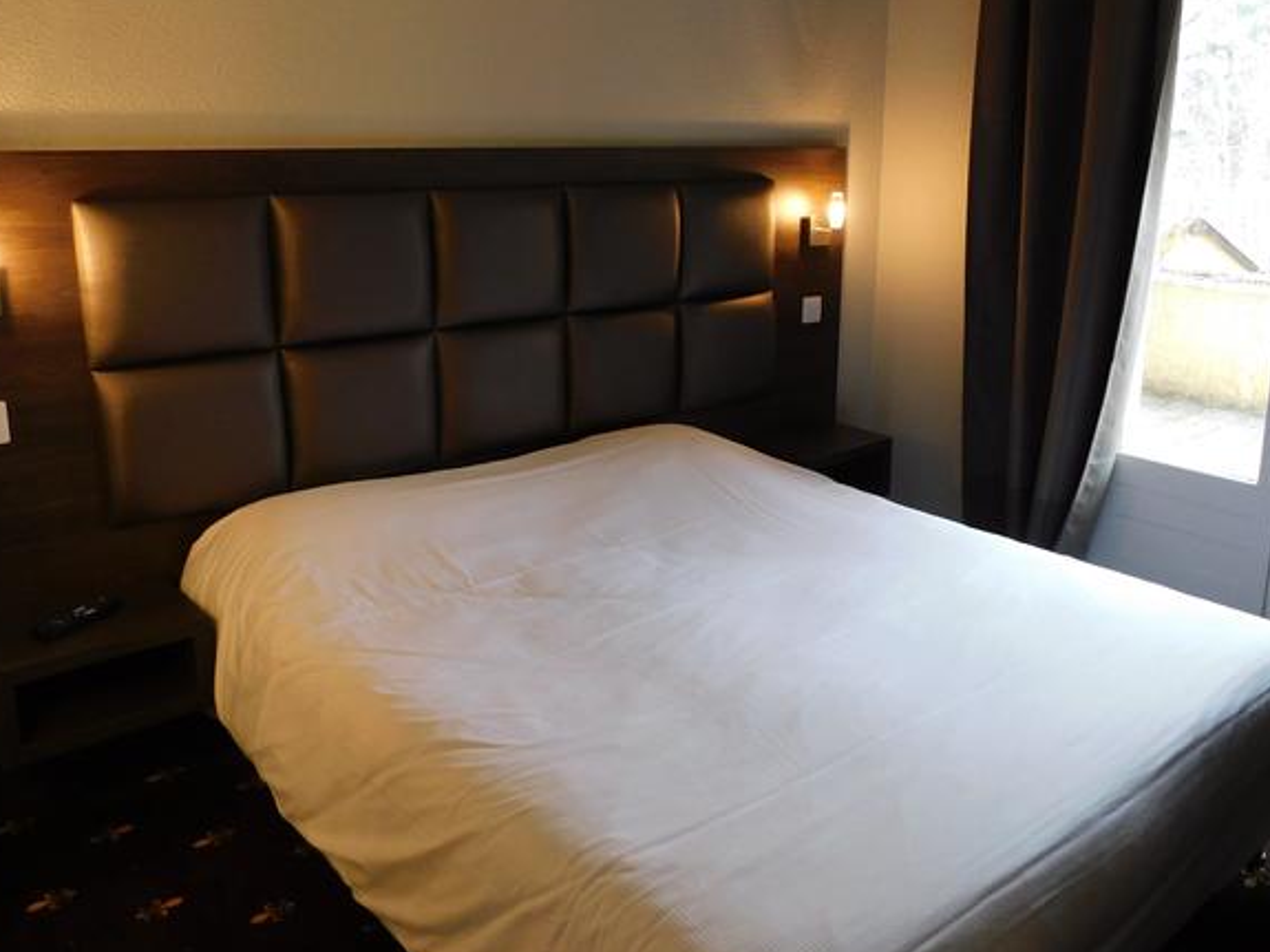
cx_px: 744
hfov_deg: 56.5
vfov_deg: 44.0
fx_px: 1174
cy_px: 402
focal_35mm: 32
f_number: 3
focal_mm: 4
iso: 220
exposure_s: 1/30
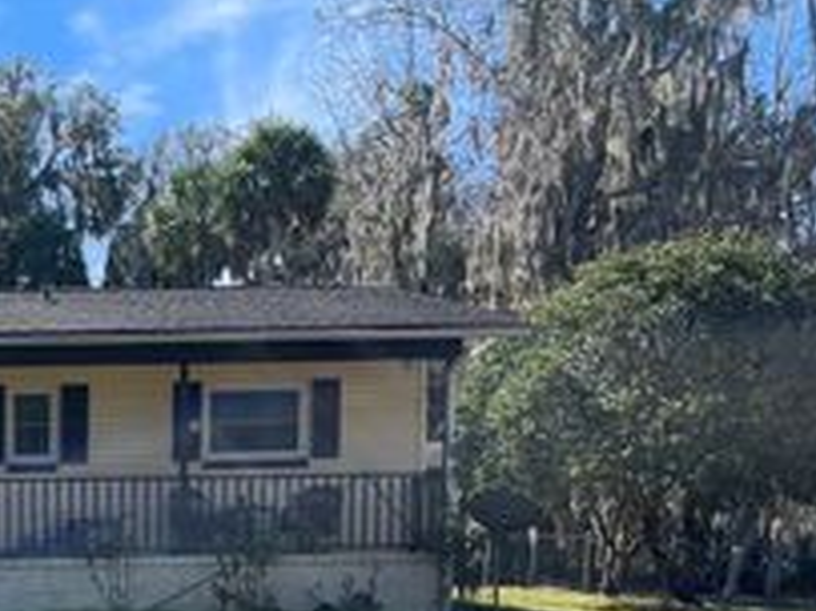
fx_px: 1508
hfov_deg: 27.5
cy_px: 742
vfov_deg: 21.2
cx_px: -96
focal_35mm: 64
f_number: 1.6
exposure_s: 1/1473
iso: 32
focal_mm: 4.2
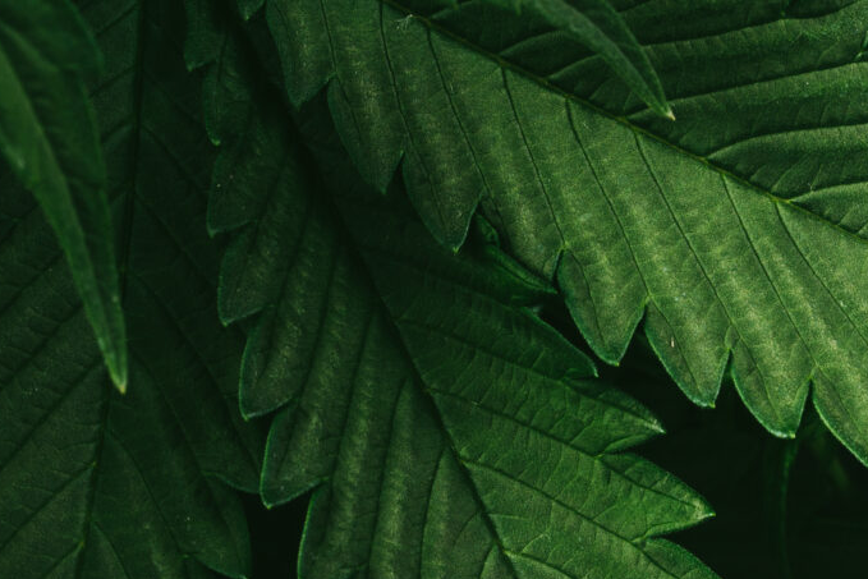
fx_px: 3183
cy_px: 479
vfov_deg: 10.4
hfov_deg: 15.5
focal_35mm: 132
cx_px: 533
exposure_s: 1/250
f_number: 11
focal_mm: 35
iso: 100
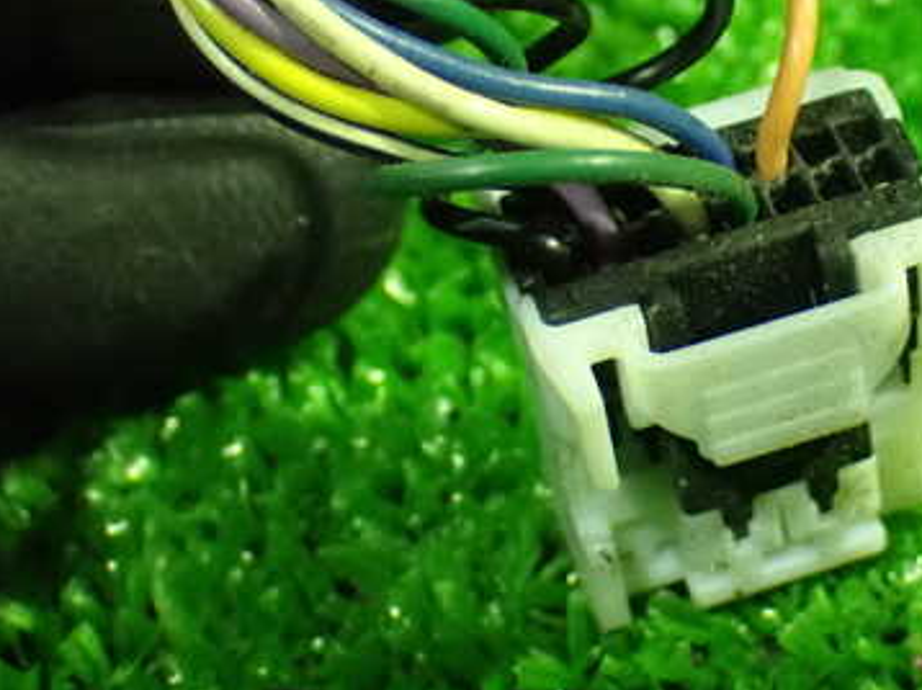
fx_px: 2768
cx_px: 721
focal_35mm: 104
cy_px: 245
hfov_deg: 18.8
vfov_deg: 14.2
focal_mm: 11.09
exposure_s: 1/25
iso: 1600
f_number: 3.6
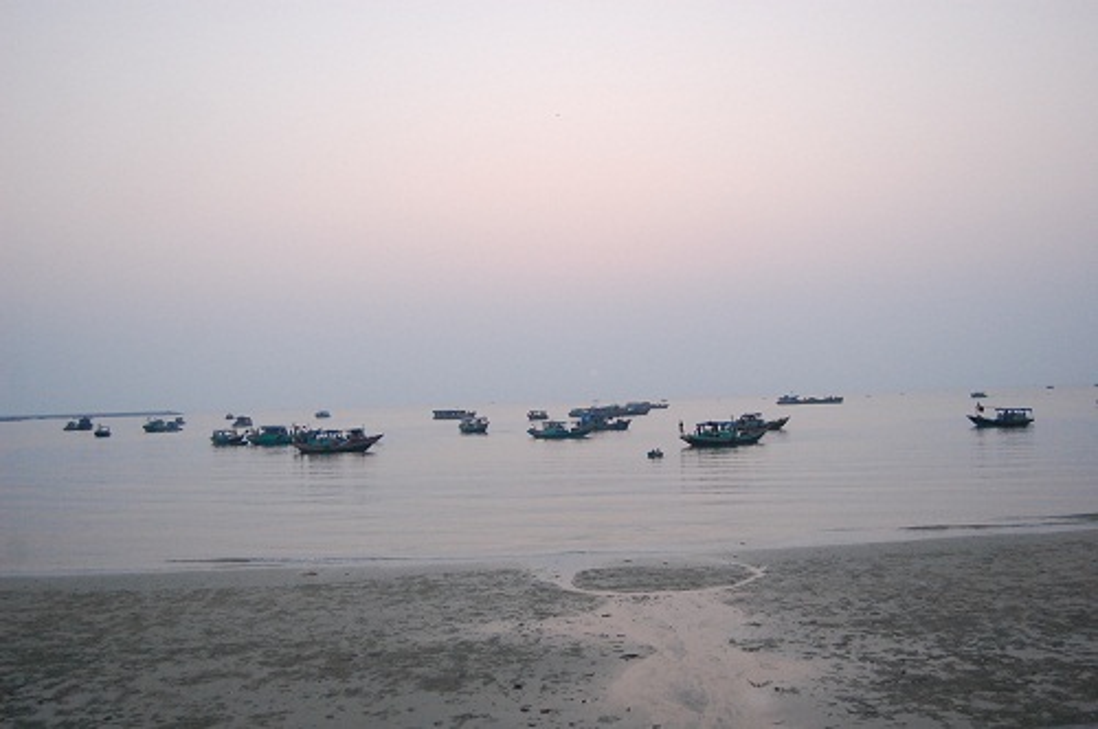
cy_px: 364
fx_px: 1005
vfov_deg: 39.9
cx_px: 549
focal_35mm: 33
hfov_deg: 57.3
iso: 1600
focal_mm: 22
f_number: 4
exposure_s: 1/1000
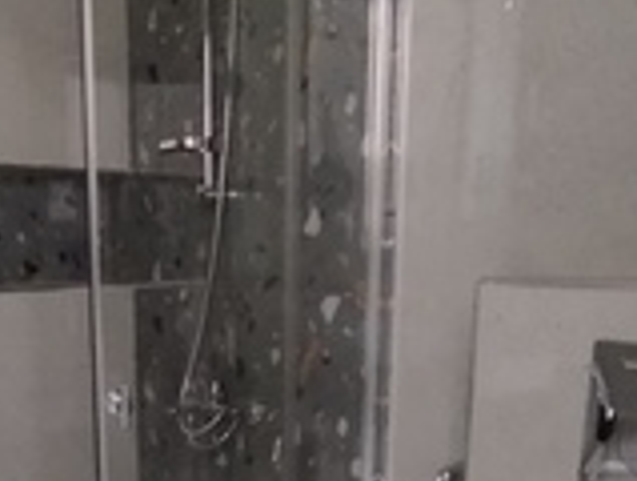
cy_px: 455
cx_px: 194
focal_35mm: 43
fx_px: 793
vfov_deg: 31.7
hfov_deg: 42.9
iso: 1000
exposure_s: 1/17
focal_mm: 1.65
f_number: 2.2
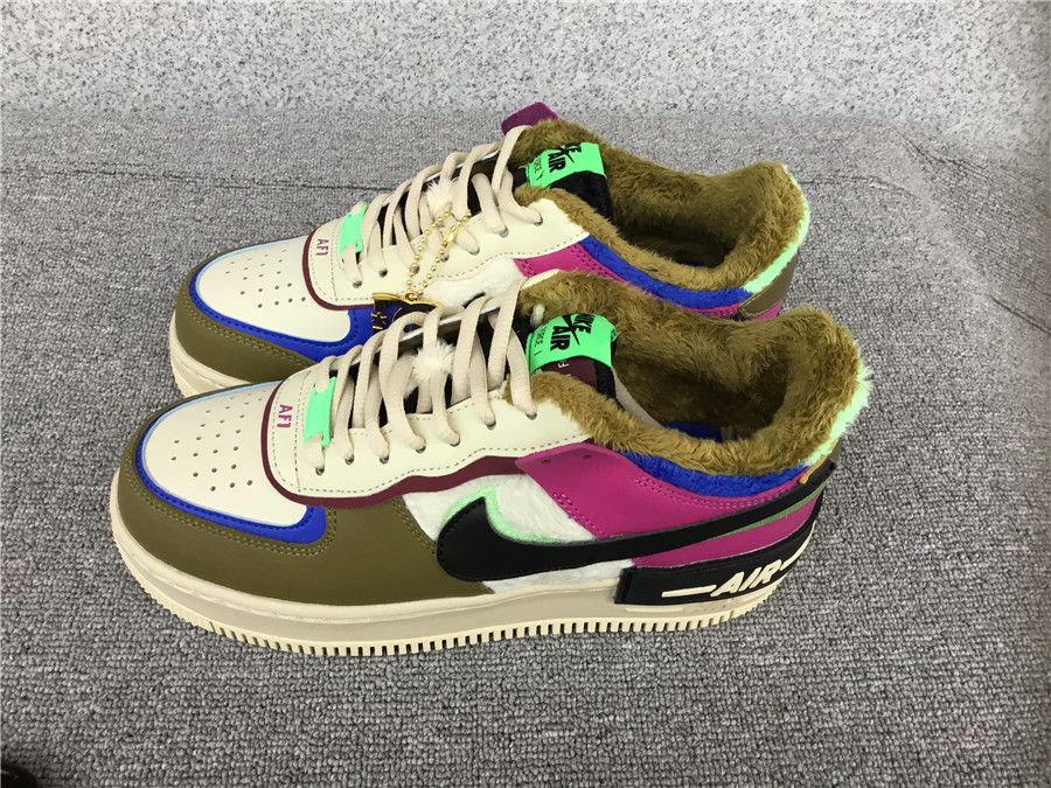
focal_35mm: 31
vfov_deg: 45.4
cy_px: 394
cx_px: 526
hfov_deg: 58.4
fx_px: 941
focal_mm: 3.3
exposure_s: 1/33
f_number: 2.4
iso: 25
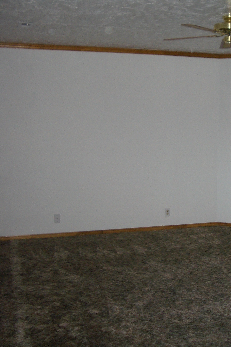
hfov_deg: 26.5
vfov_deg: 40.3
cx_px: 212
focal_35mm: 49
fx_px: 472
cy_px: 174
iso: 100
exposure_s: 1/60
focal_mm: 5.8
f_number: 2.6
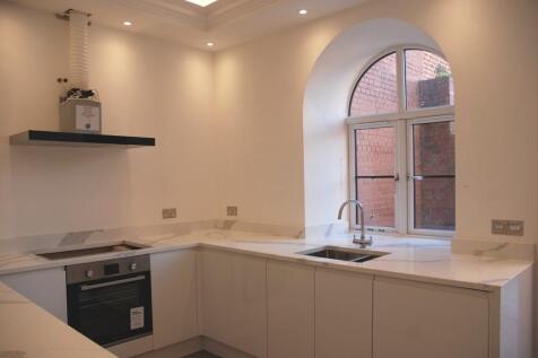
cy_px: 179
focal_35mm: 27
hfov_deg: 67.4
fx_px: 403
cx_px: 269
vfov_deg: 47.9
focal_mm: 18
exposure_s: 1/100
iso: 160
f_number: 5
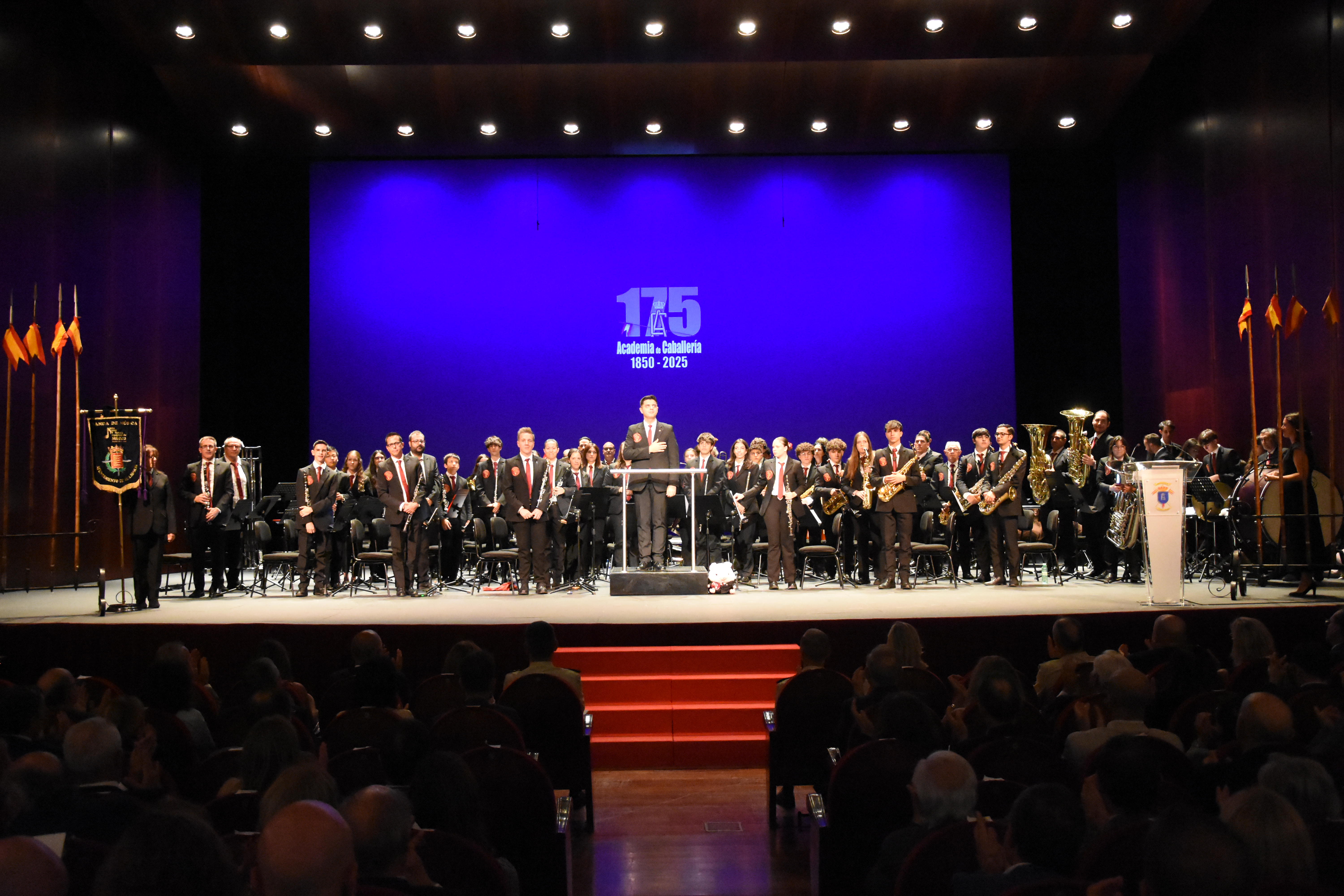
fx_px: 1400
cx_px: 672
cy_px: 448
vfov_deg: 35.5
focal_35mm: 38
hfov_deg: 51.3
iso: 9000
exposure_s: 1/200
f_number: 4
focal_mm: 25
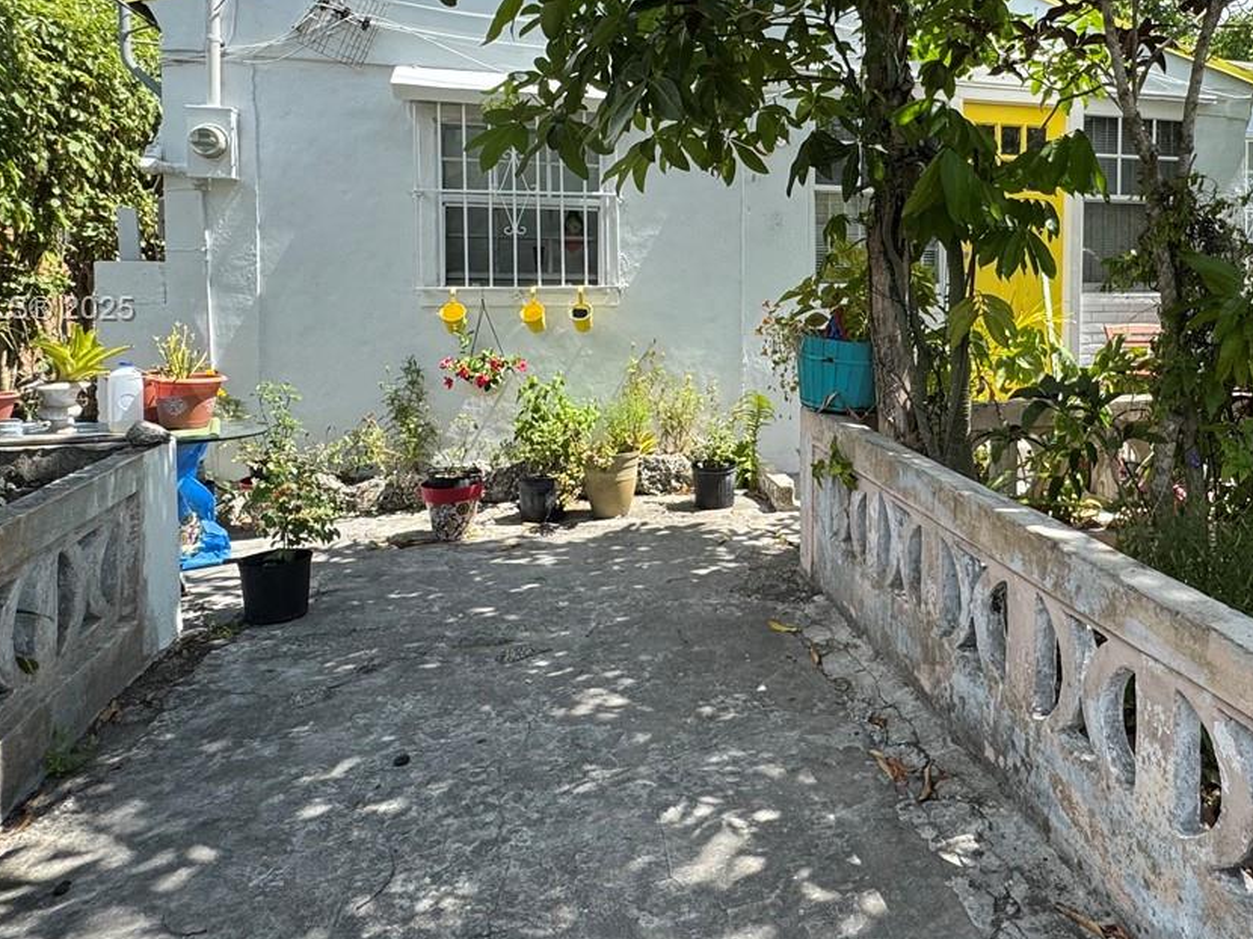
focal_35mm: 27
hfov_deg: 63.3
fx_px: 977
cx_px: 859
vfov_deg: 50.4
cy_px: 311
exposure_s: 1/669
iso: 40
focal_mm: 2.22
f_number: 2.2
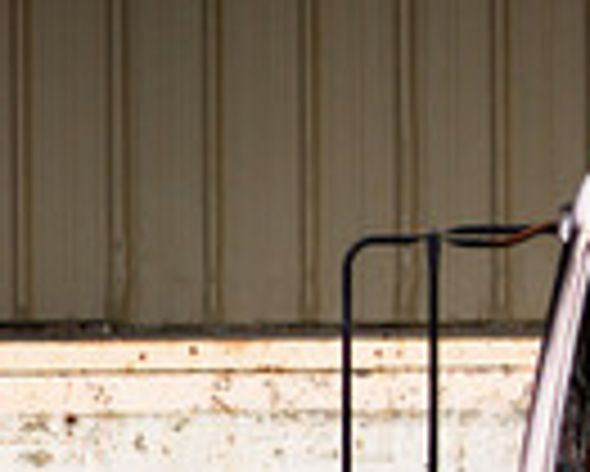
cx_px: 1414
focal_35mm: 345
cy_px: 310
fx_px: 6029
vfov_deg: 4.5
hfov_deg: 5.4
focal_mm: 50
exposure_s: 1/125
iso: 100
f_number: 2.4
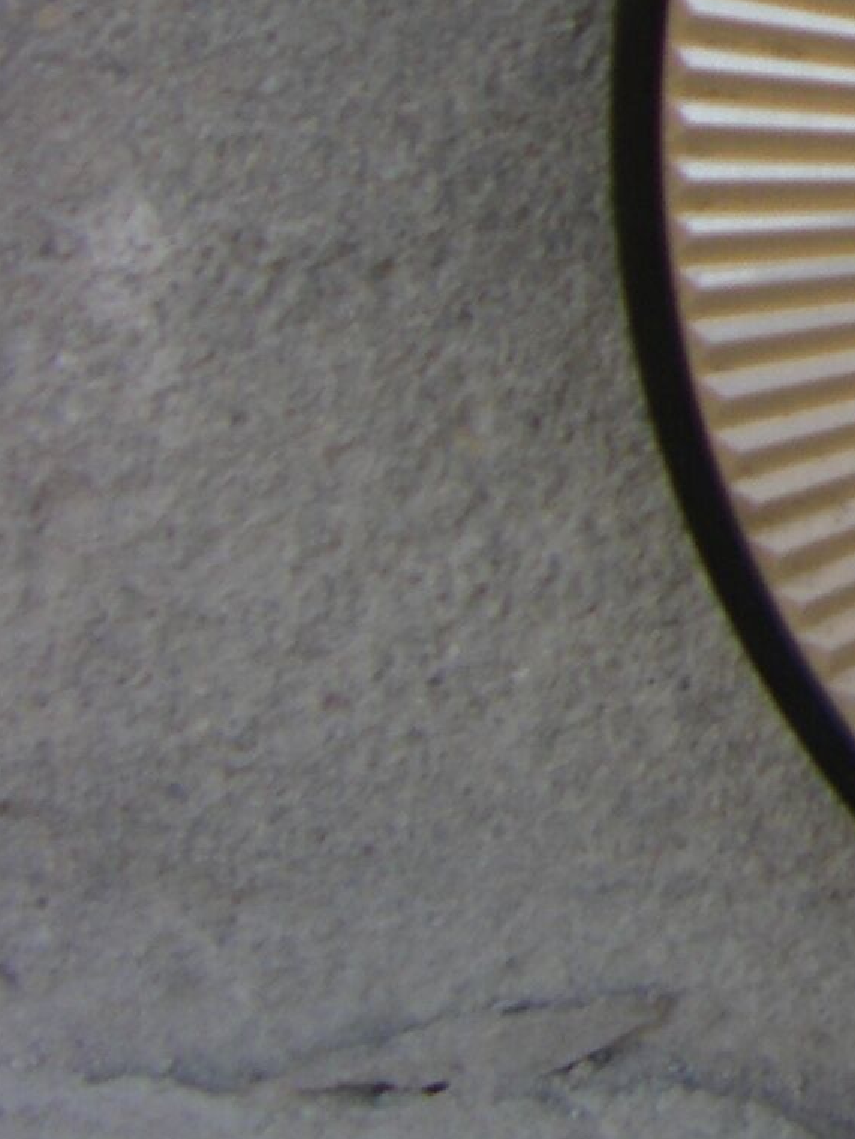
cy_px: 42
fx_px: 5367
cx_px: 1776
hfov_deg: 8.6
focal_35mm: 163
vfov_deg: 12.0
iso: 64
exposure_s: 1/125
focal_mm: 6.3
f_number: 3.5
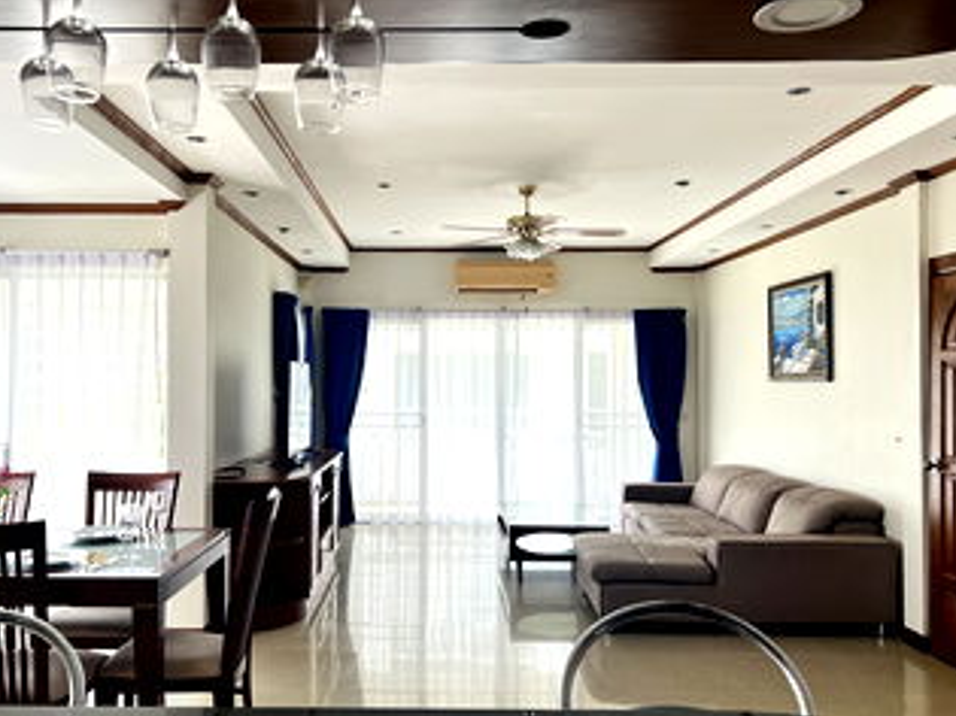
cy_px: 373
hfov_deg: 55.2
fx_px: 911
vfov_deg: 42.9
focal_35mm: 33
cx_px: 422
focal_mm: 5.7
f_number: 1.5
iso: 50
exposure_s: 1/194
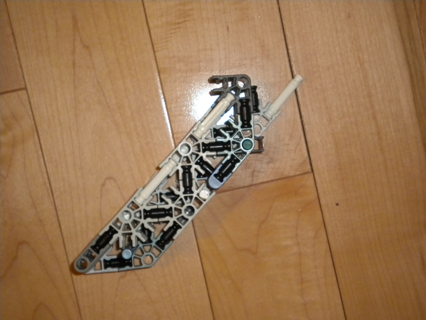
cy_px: 160
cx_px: 213
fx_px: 640
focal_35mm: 52
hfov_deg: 36.8
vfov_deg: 28.0
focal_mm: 9.3
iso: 400
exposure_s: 1/30
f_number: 3.9
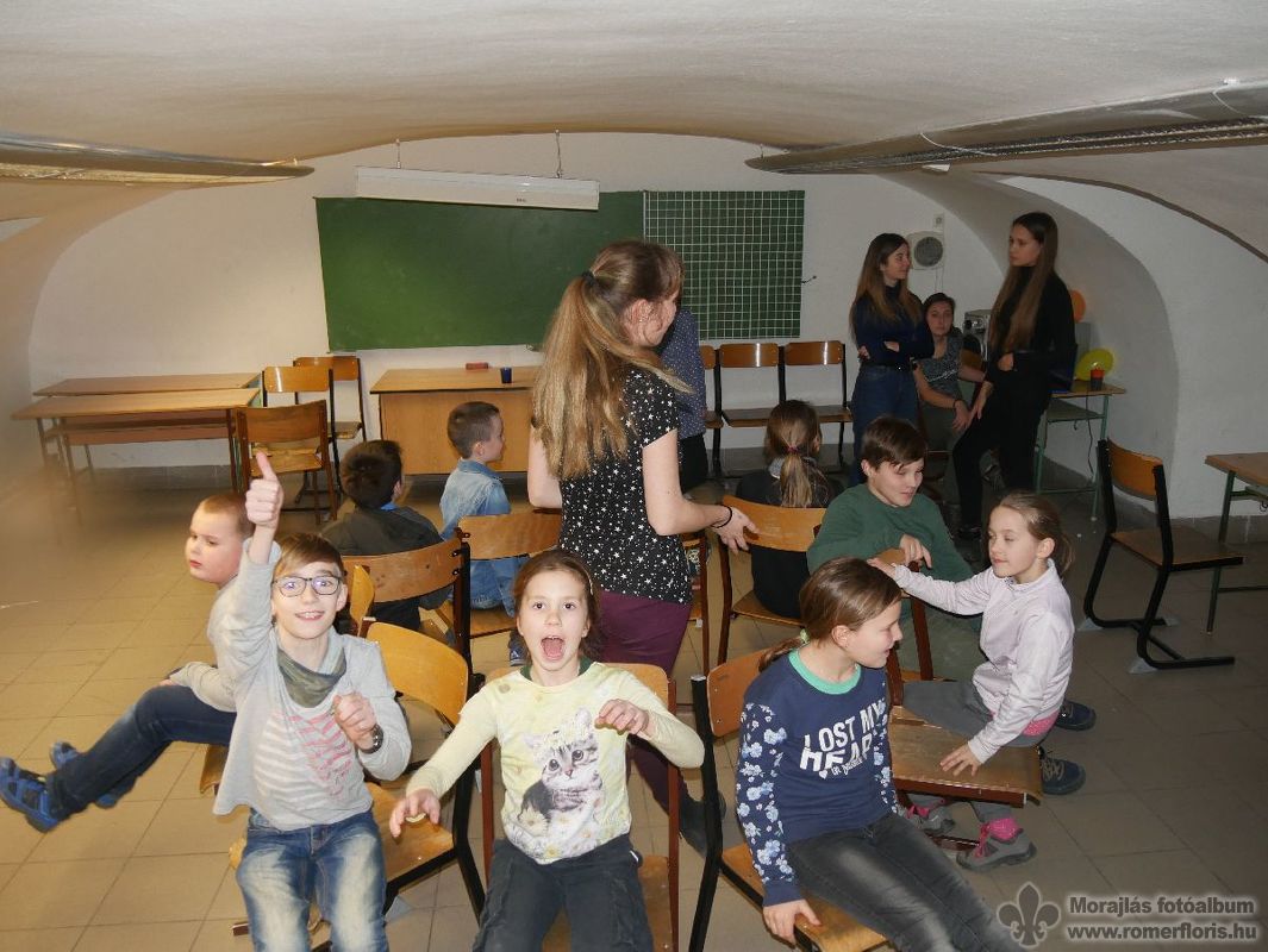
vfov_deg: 49.8
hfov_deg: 63.4
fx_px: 1026
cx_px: 634
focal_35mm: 28
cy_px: 476
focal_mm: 14
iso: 800
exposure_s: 1/125
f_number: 3.5
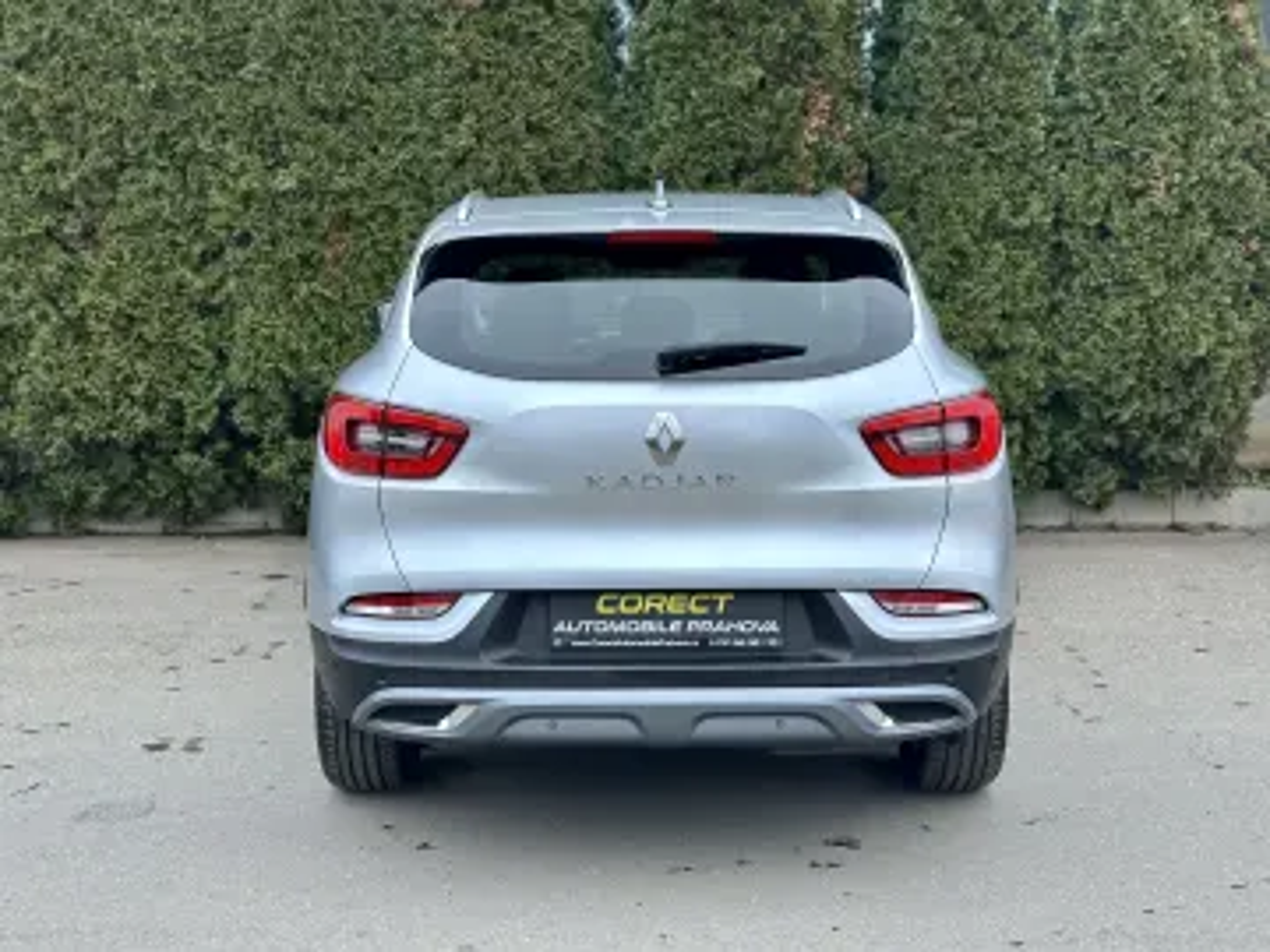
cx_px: 635
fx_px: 1761
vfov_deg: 30.3
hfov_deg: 39.7
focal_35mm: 48
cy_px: 476
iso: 80
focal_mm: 6.86
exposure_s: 1/95
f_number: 1.78
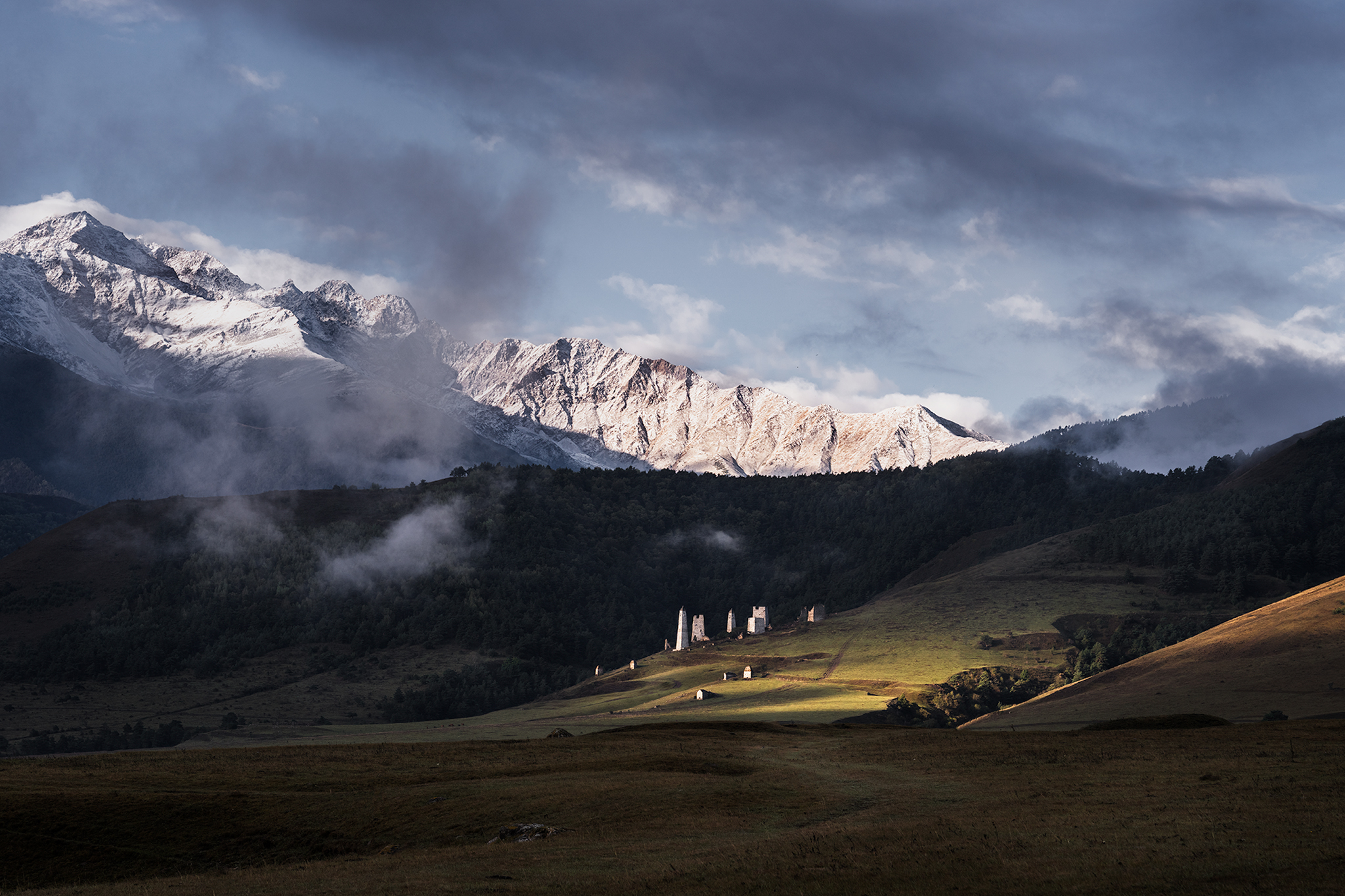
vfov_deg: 19.5
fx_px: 2615
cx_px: 672
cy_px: 448
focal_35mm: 70
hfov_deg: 28.8
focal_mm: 70
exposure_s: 1/320
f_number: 6.3
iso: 200
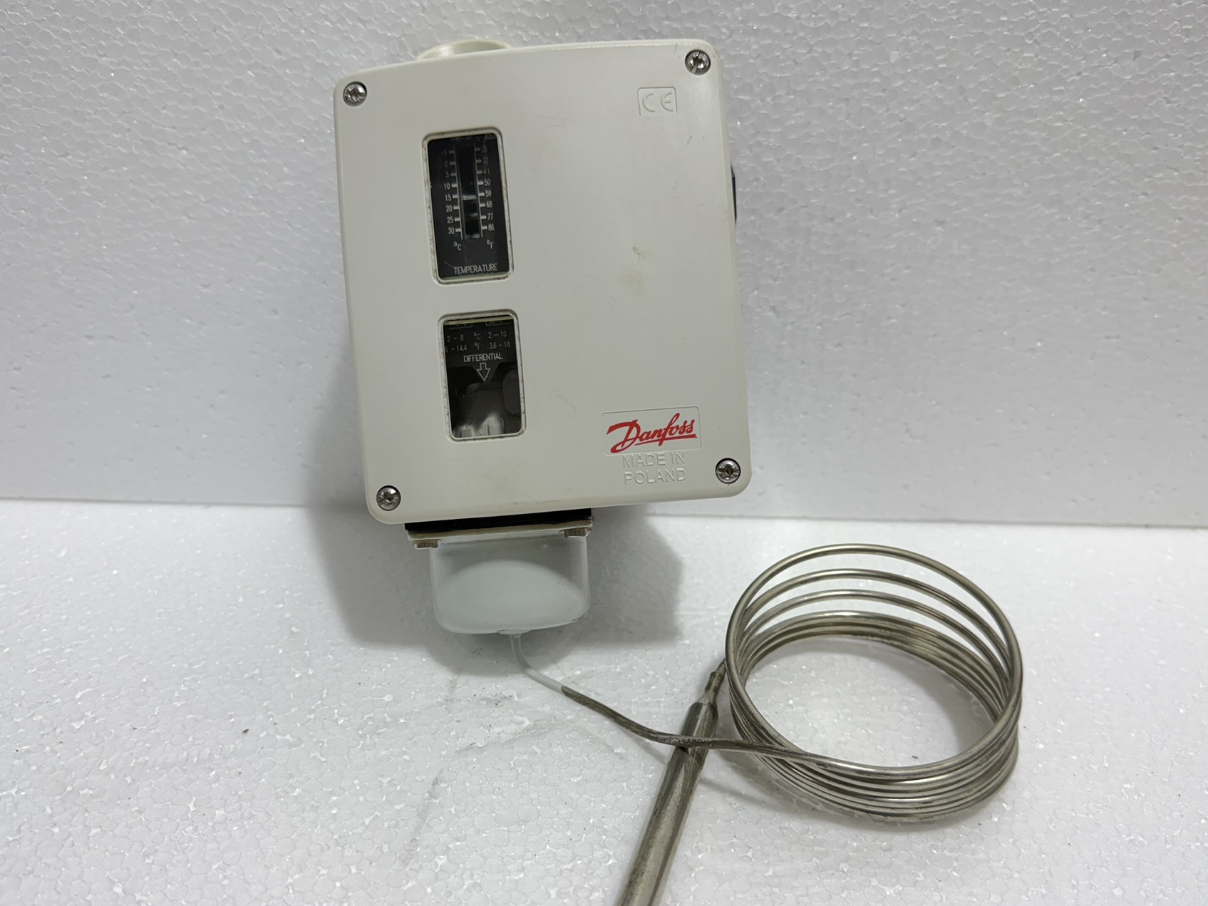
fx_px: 1012
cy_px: 523
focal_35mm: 29
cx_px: 581
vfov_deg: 48.1
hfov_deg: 61.6
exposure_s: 1/100
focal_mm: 6.76
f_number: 1.78
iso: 80
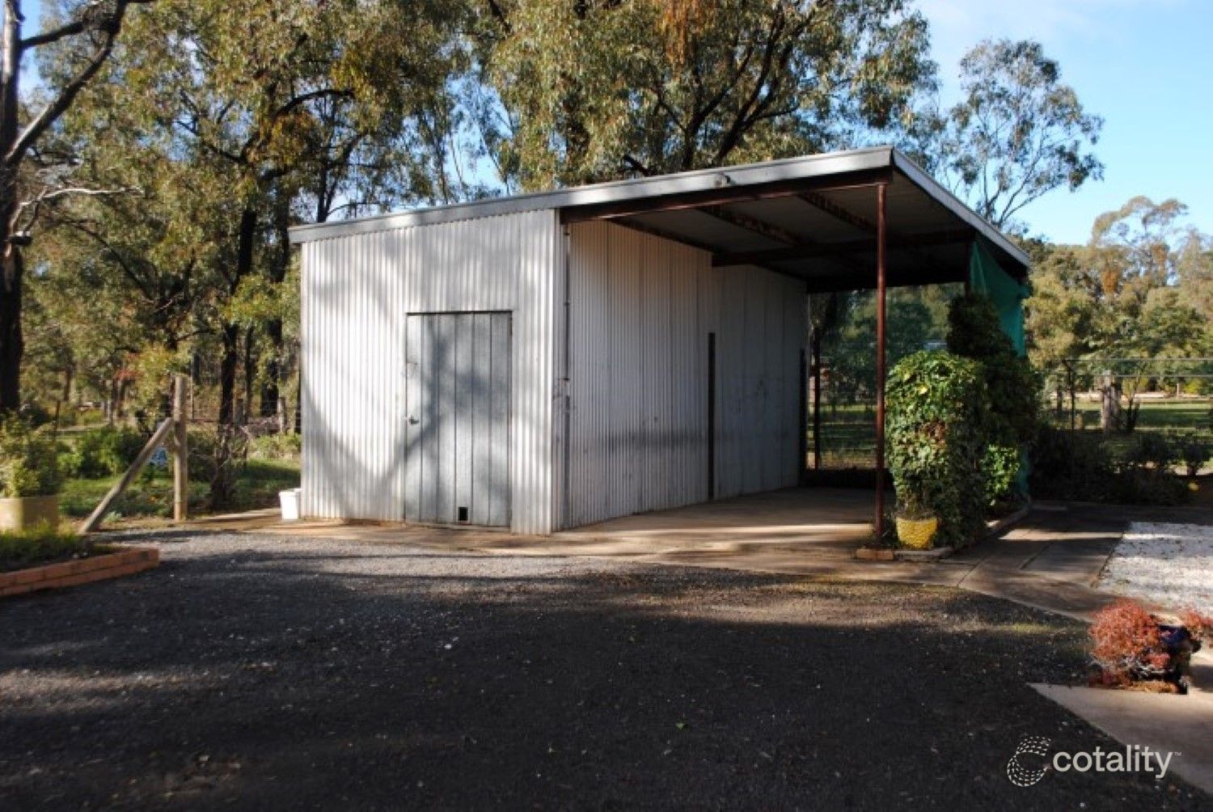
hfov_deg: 53.1
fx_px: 1214
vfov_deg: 37.0
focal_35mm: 36
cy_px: 406
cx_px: 606
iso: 100
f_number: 5.6
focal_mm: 24
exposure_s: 1/200
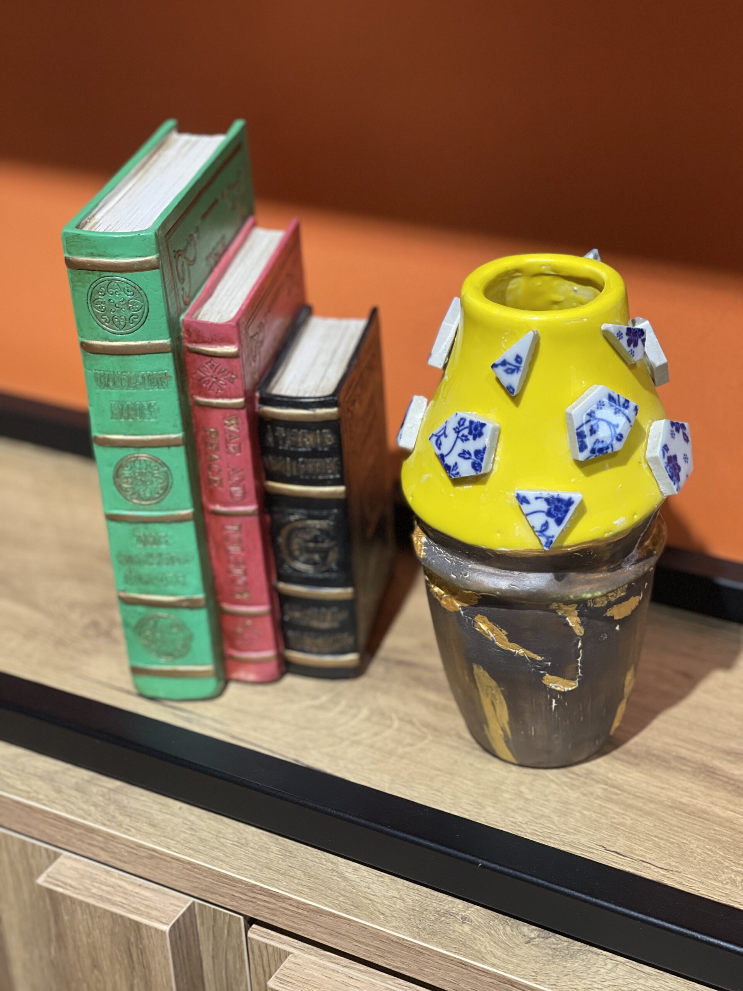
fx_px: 1832
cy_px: 496
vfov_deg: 30.3
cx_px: 372
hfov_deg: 22.9
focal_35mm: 64
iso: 160
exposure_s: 1/100
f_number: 2.2
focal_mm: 7.5
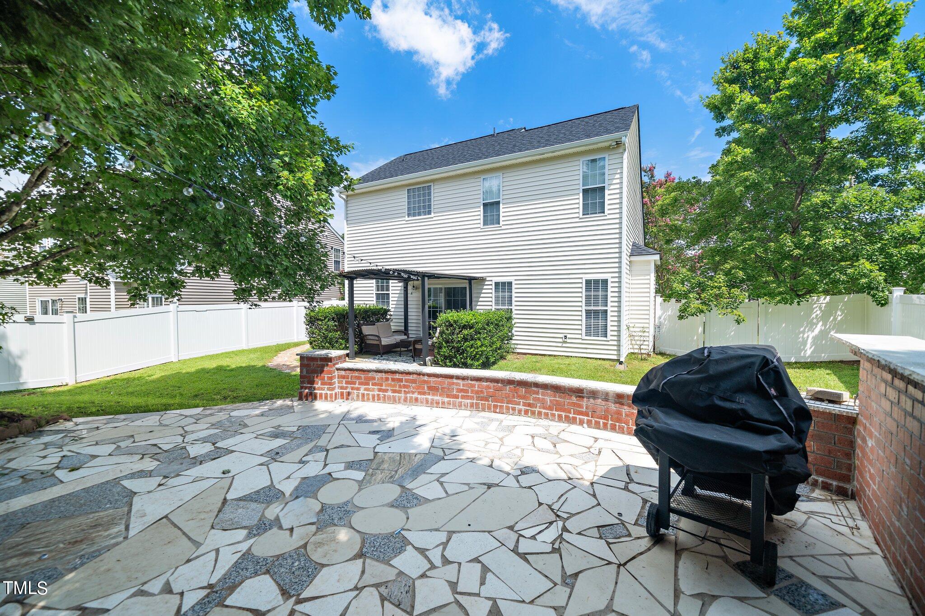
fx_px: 360
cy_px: 308
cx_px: 462
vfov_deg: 81.2
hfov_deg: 104.3
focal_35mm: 14
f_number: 5
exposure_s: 1/250
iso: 100
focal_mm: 14
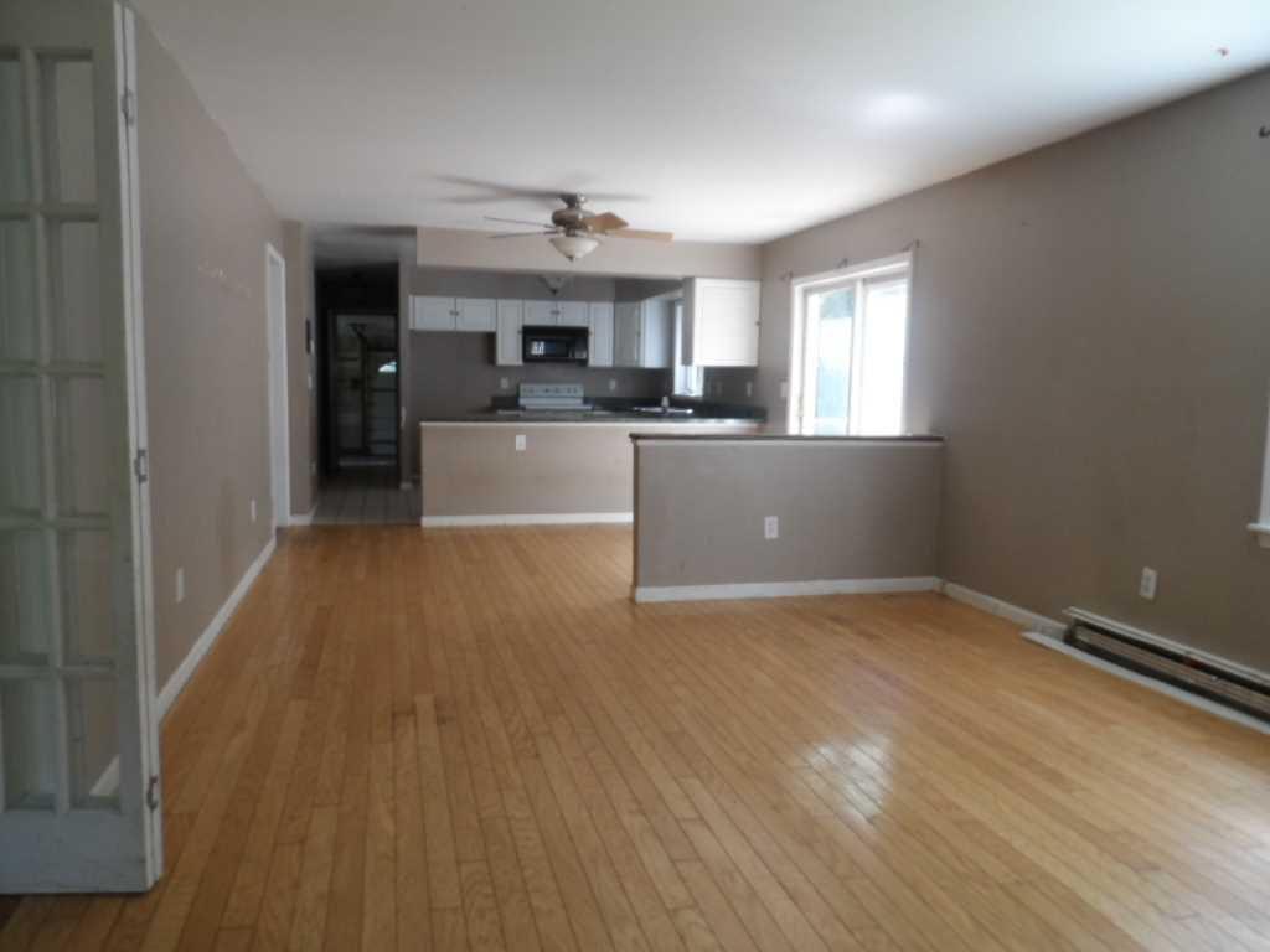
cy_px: 476
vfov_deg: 56.8
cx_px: 635
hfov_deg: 71.6
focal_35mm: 24
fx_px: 881
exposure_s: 1/30
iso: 200
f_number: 3.2
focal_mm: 4
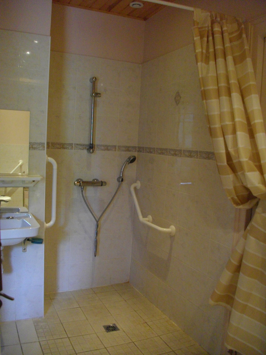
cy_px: 178
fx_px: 318
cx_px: 133
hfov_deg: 45.4
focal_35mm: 31
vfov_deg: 58.3
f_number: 2.9
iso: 379
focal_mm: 5.7
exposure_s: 1/50
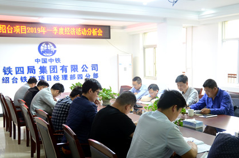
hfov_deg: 41.7
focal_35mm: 47
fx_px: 311
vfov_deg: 28.3
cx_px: 149
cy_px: 110
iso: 400
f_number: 3.8
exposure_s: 1/20
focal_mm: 22
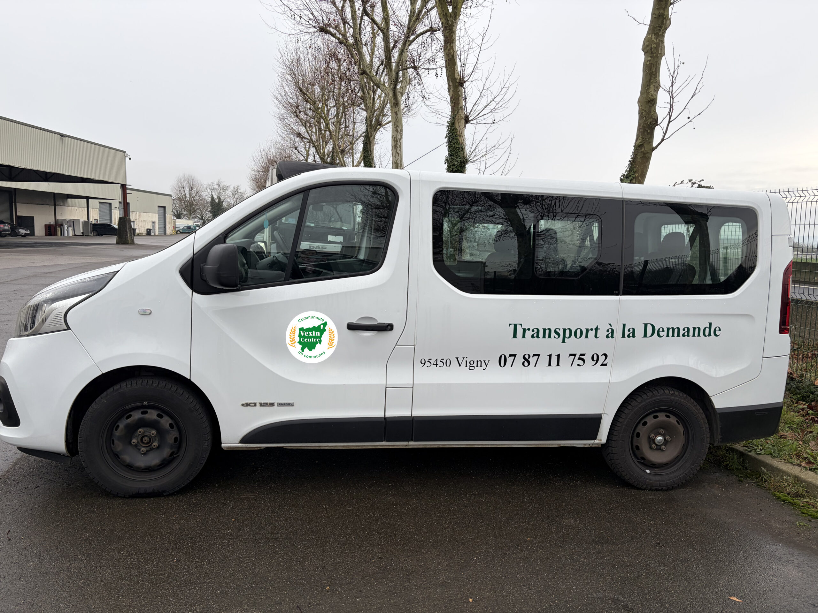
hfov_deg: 67.3
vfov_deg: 53.1
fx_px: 614
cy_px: 306
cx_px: 409
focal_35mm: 26
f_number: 1.6
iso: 50
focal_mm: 5.96
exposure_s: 1/612
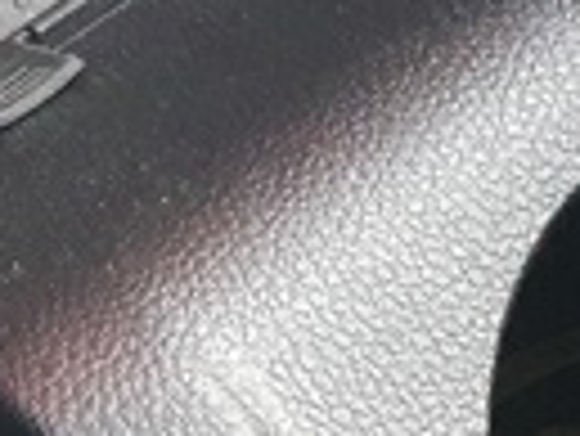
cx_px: -531
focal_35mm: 161
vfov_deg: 8.8
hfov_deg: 11.2
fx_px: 2700
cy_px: -360
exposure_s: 1/33
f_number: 1.5
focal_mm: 4.32
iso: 640
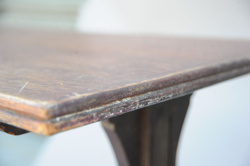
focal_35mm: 62
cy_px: 83
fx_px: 430
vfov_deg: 21.9
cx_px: 125
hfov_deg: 32.4
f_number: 4.5
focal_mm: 62
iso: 200
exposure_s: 1/50
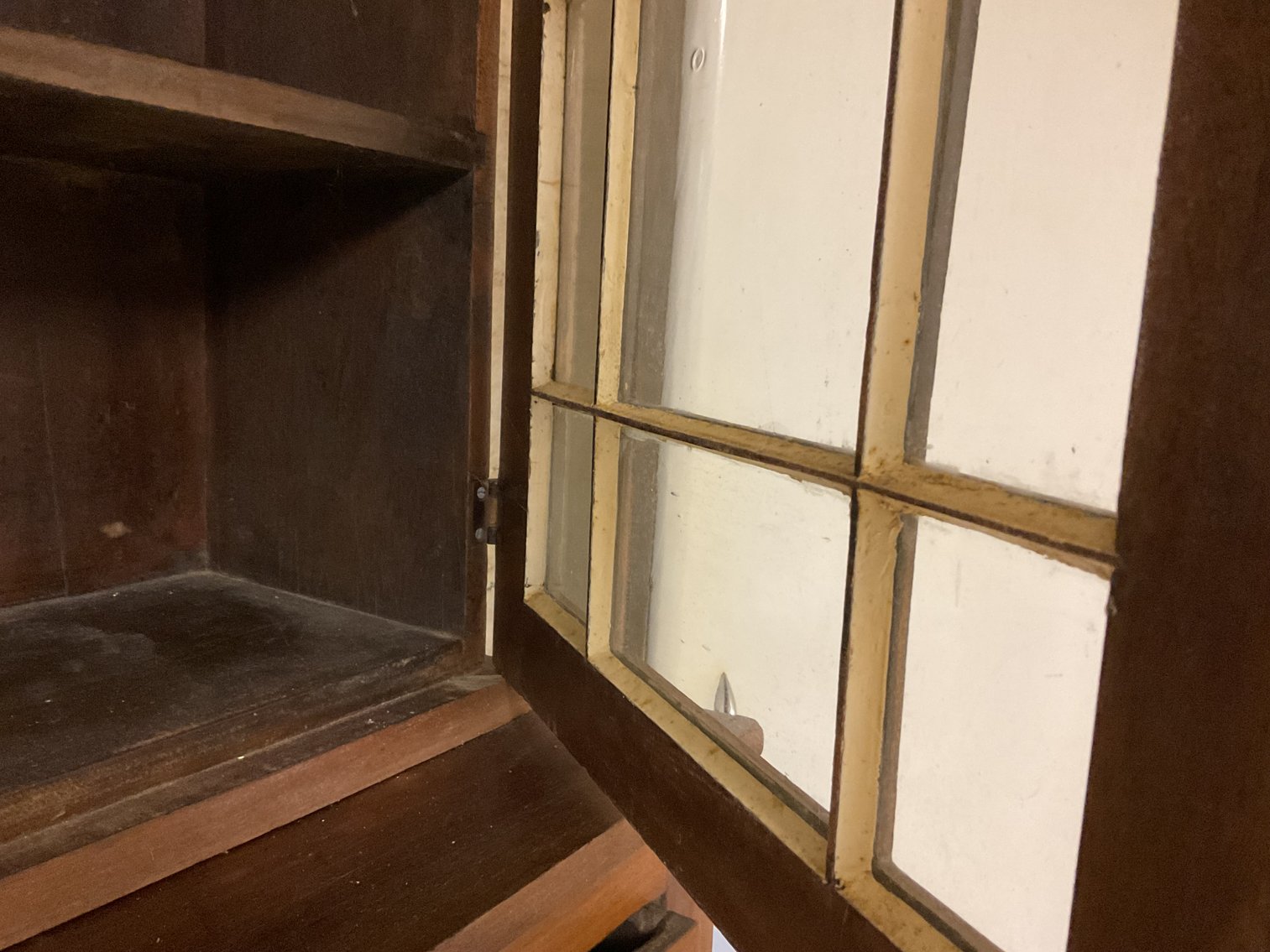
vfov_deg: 48.2
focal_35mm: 29
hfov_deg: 61.7
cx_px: 635
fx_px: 1064
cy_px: 476
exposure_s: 1/30
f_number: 1.8
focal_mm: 3
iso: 320
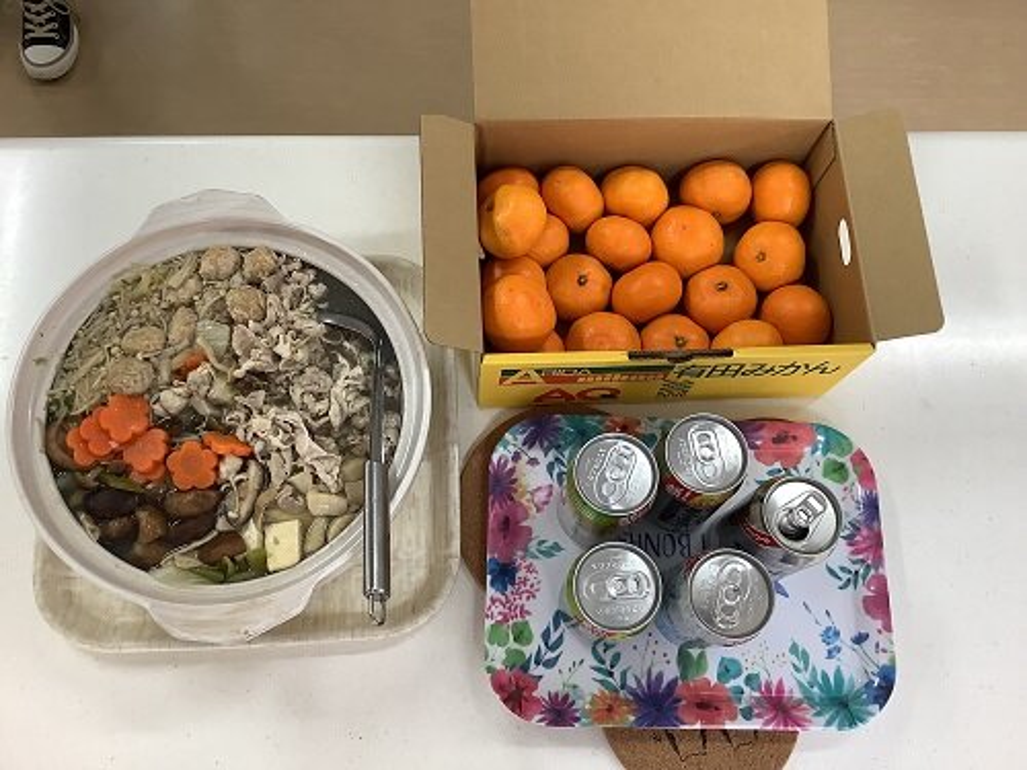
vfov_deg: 45.4
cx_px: 514
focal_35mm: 31
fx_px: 920
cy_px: 385
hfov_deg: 58.4
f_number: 2.4
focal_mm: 3.3
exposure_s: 1/60
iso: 80
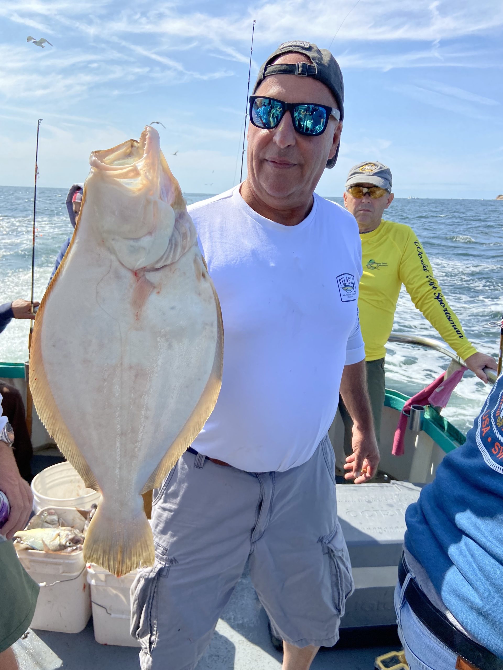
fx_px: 504
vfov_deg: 67.3
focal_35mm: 26
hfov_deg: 53.1
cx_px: 252
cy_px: 335
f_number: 1.8
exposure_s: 1/2222
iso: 32
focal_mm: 4.25
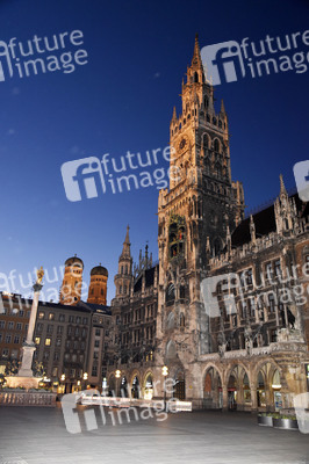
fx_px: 387
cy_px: 232
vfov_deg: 62.0
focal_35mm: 30
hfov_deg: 43.5
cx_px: 154
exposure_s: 1/40
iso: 3200
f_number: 6.3
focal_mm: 30
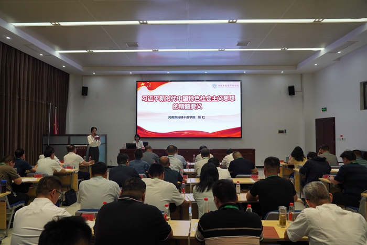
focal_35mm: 27
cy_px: 122
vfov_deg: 47.9
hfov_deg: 67.4
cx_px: 184
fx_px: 275
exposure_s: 1/125
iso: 400
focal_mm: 18
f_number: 3.5
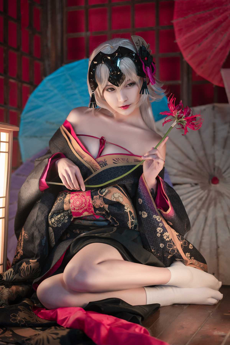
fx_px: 527
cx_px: 115
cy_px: 172
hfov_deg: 24.6
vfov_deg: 36.2
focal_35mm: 55
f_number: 2.2
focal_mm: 55
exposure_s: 1/100
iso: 1000
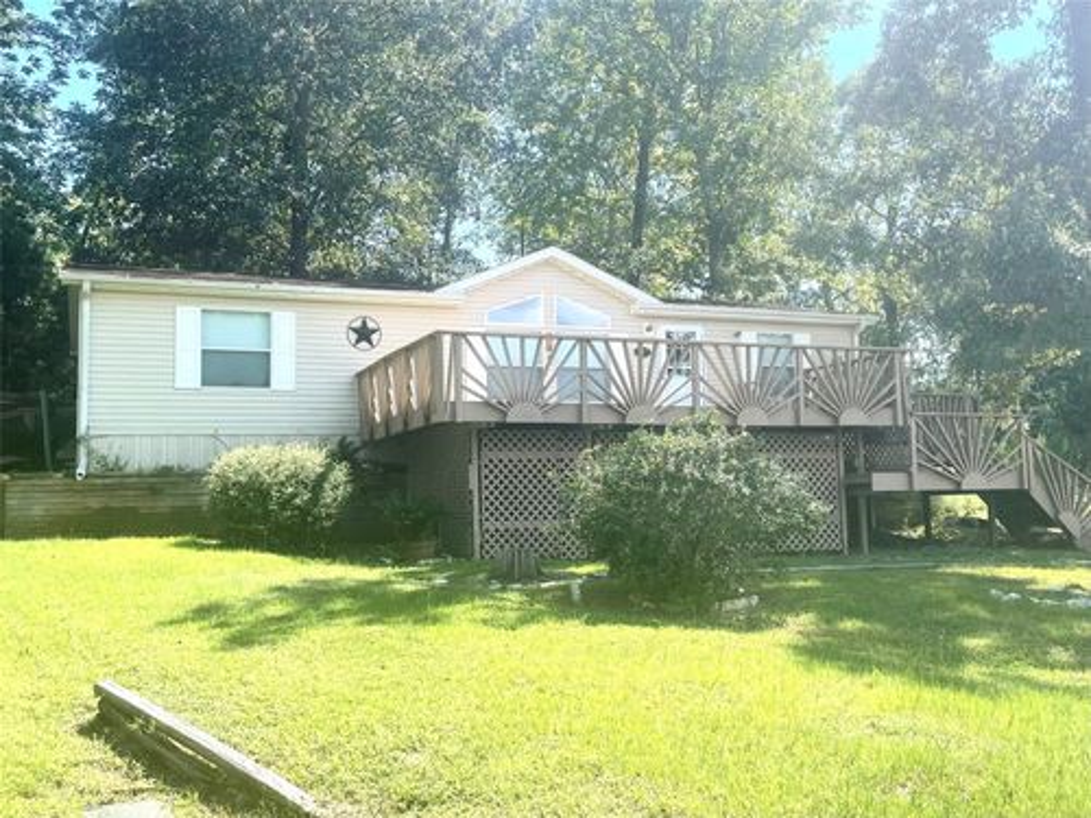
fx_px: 819
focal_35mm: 26
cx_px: 546
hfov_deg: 67.3
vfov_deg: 53.1
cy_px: 409
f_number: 1.6
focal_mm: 4.2
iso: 32
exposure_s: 1/1473
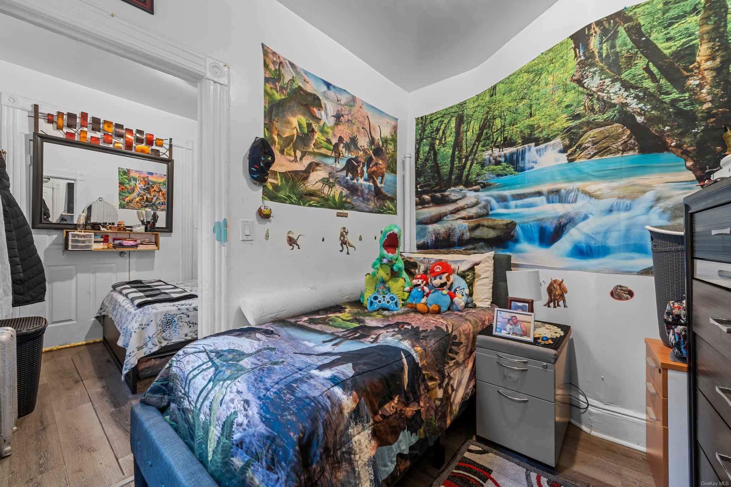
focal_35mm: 14
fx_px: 284
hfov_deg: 104.3
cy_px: 244
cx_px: 366
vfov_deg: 81.2
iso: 640
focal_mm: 14
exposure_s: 1.3
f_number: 10
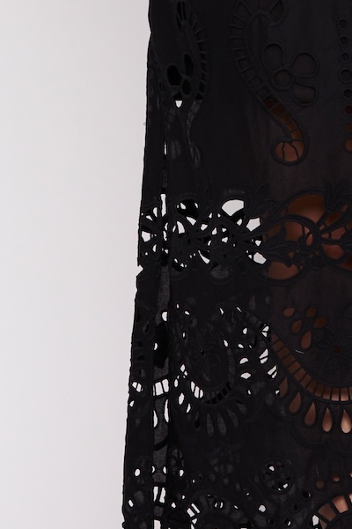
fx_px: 2478
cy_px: -90
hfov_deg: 8.1
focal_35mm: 169
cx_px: 346
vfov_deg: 11.9
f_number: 5.6
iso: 200
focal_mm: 45
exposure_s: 1/160
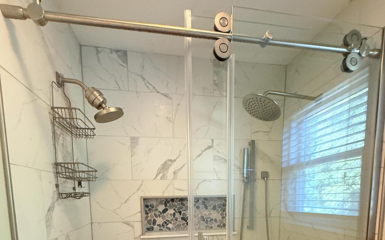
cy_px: 219
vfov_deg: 52.0
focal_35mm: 20
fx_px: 210
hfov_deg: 85.1
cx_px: 191
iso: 500
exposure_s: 1/60
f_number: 2.2
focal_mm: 2.22
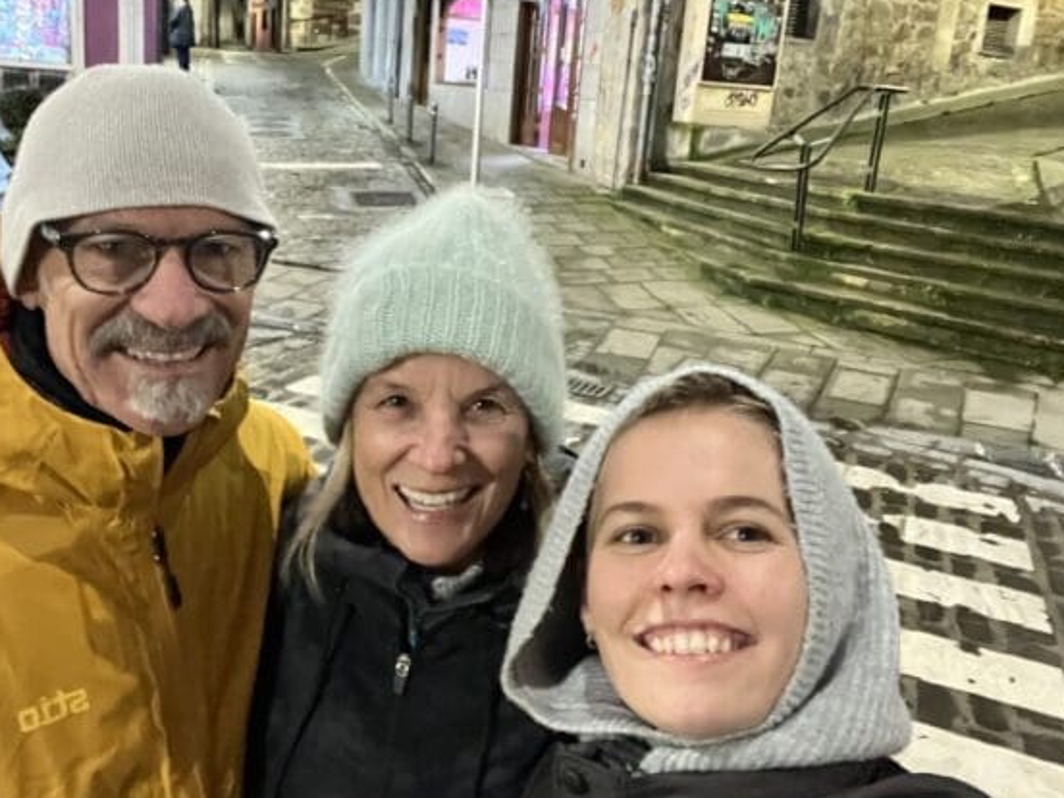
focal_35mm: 32
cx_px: 503
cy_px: 295
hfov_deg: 56.8
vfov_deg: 43.8
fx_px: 984
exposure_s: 1/17
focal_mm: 2.71
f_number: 2.2
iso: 1250
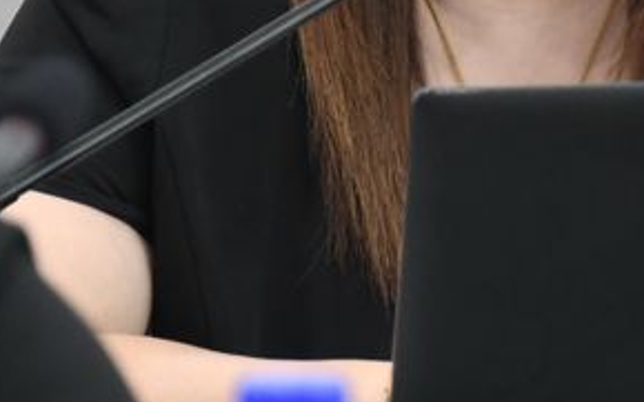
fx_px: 15158
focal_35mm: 864
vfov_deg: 1.5
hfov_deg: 2.4
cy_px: -210
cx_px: 429
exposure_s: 1/30
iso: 1600
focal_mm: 160
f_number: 6
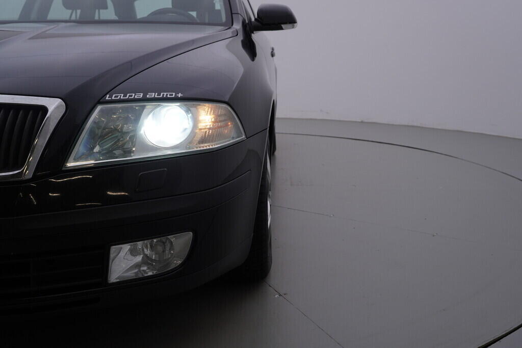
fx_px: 522
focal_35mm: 36
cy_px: 174
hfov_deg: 53.1
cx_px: 261
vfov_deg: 36.9
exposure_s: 1/125
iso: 125
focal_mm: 24
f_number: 5
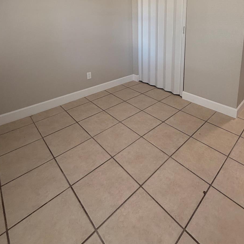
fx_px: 167
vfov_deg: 66.1
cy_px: 52
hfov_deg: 71.5
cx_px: 144
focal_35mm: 21
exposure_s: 1/60
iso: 200
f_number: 2.2
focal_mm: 2.22
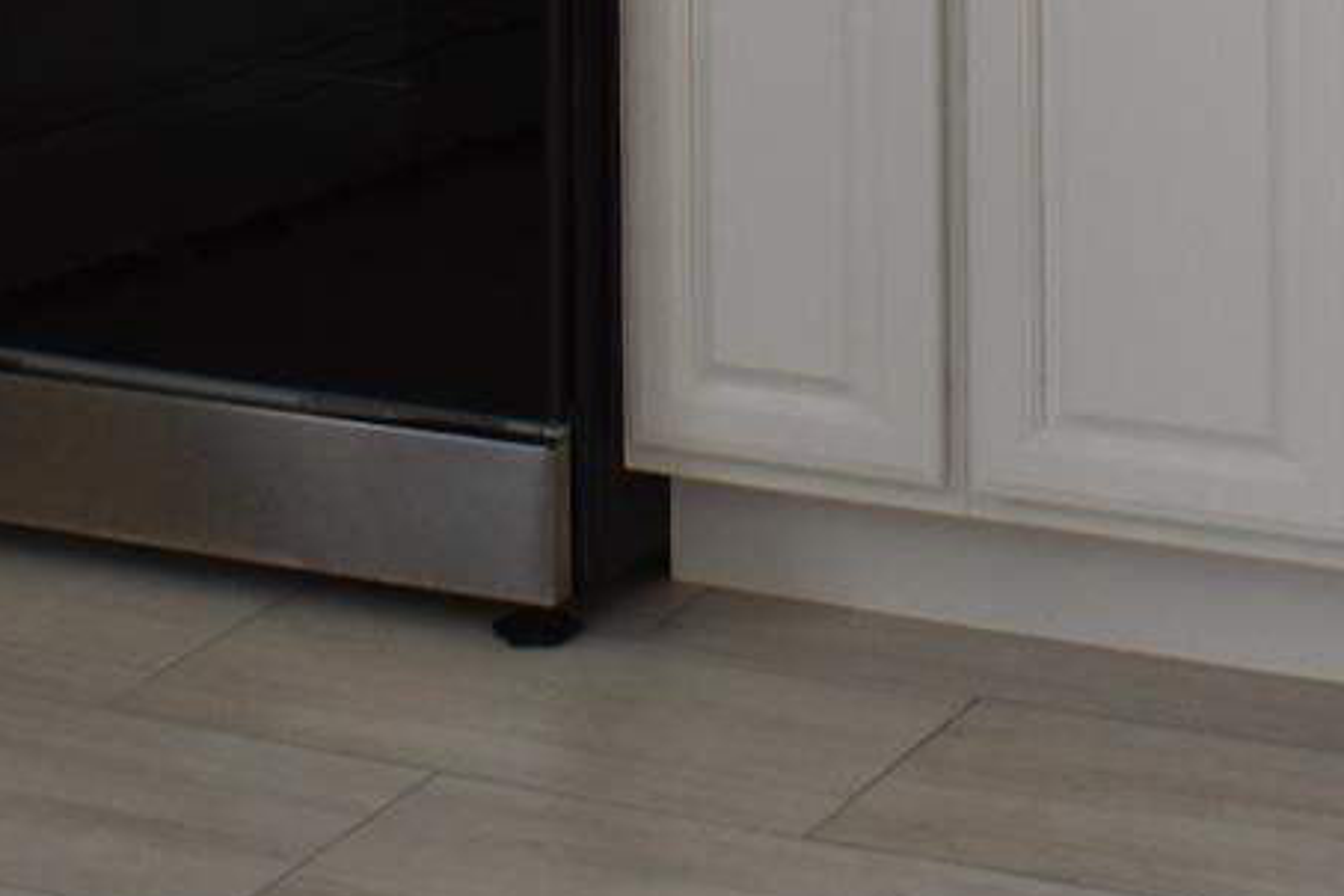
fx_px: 4554
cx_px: 1110
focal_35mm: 122
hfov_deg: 16.6
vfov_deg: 10.2
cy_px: -1025
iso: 400
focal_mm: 18
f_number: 6.3
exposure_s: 1/160
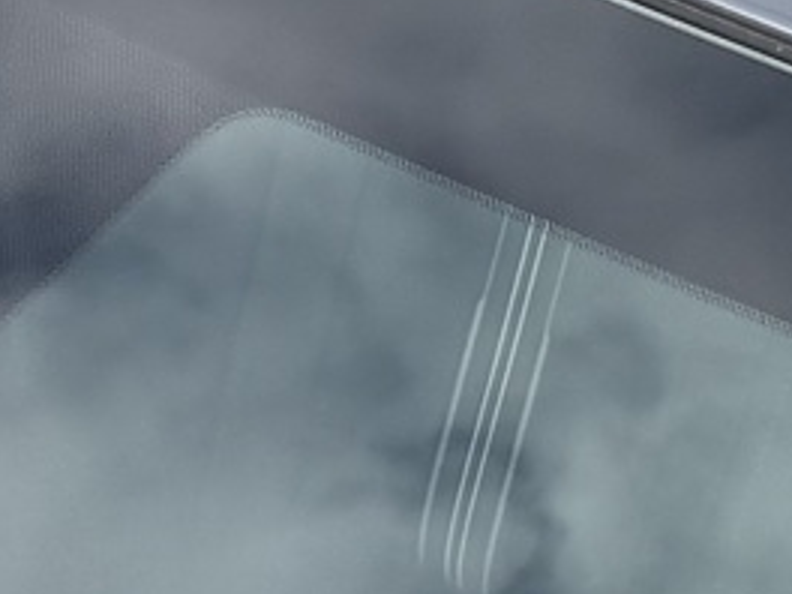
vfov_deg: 7.4
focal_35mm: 186
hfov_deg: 10.2
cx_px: 1293
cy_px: -852
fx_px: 4256
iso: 80
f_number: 1.78
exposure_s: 1/1855
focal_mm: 6.76
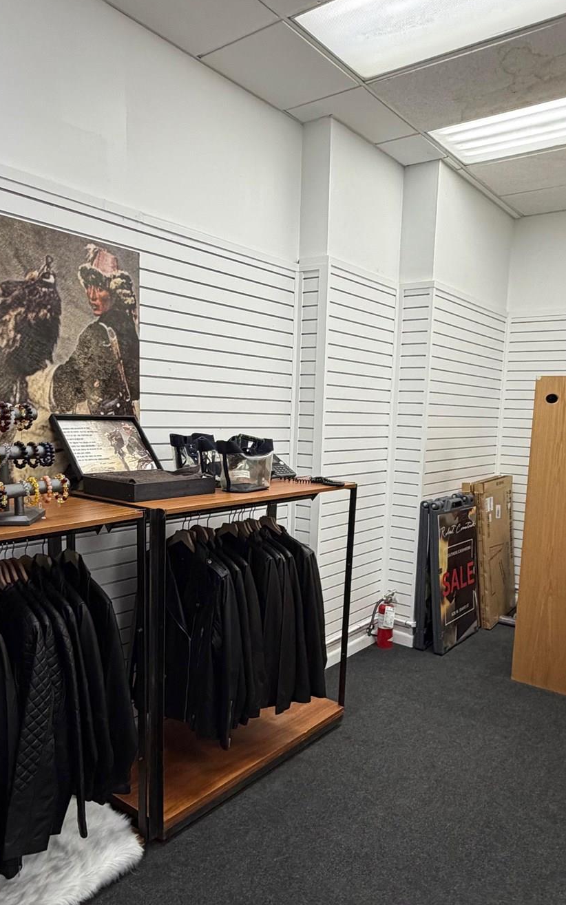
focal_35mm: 26
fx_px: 642
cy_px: 509
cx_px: 311
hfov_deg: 47.5
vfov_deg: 70.1
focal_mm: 2.22
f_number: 2.2
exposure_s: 1/120
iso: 200
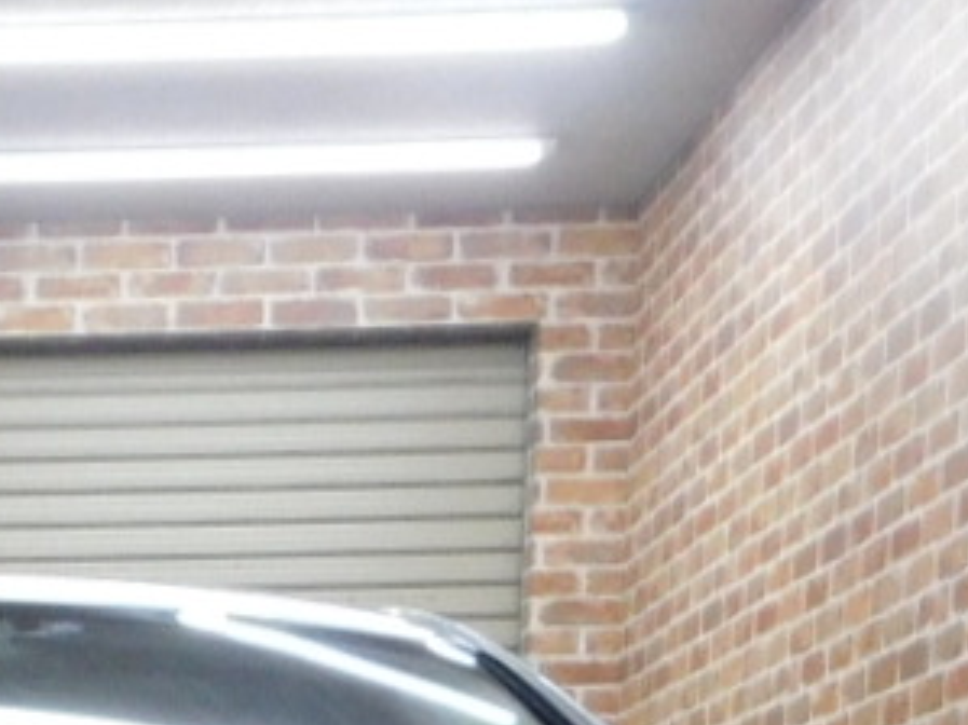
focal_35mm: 123
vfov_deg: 10.3
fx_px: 3438
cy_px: 1774
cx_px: -356
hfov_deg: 15.1
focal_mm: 4
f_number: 3
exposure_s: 1/30
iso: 220
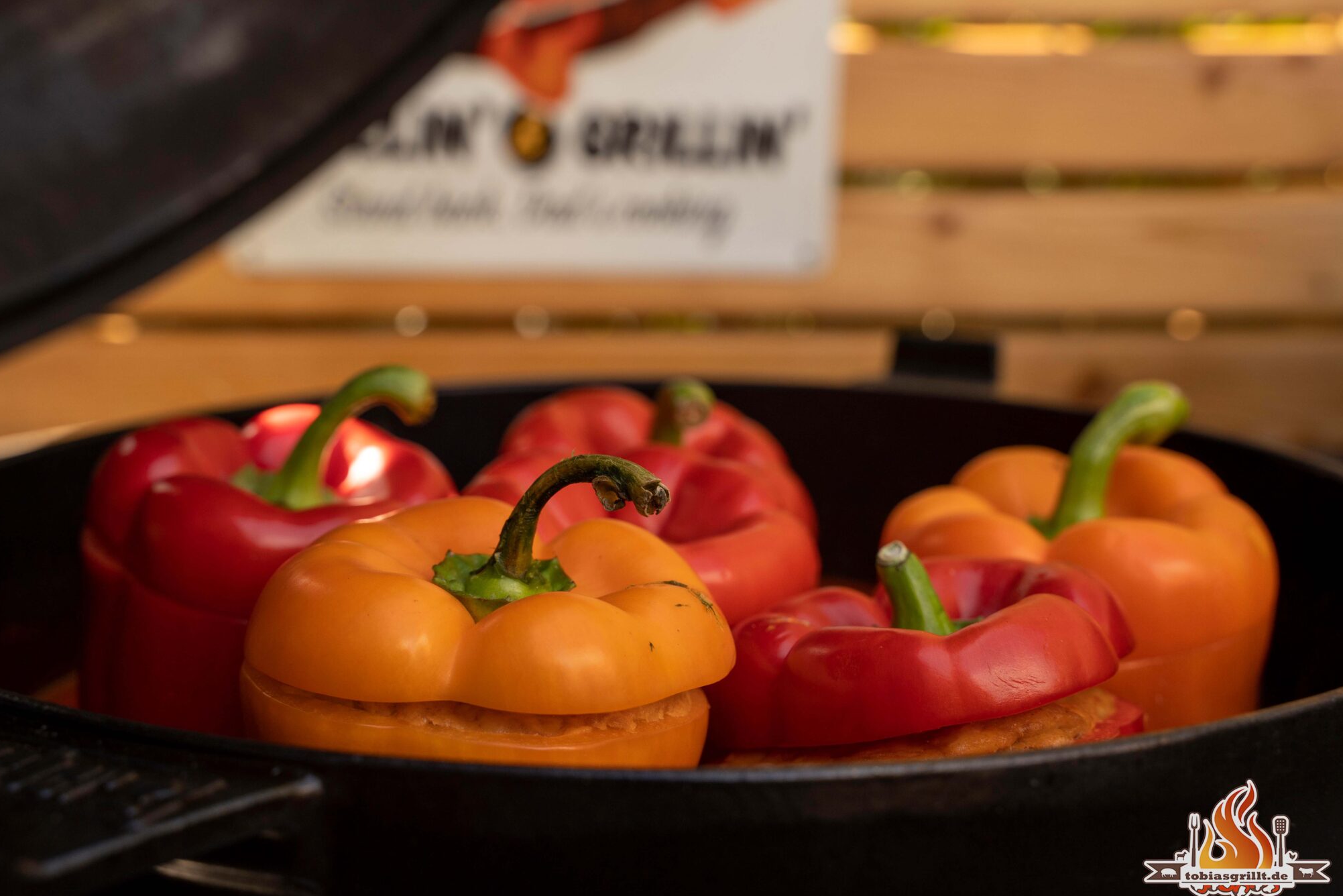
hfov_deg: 42.7
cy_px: 457
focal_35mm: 46
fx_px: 1716
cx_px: 659
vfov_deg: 29.3
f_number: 6.3
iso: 200
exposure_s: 1/160
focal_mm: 45
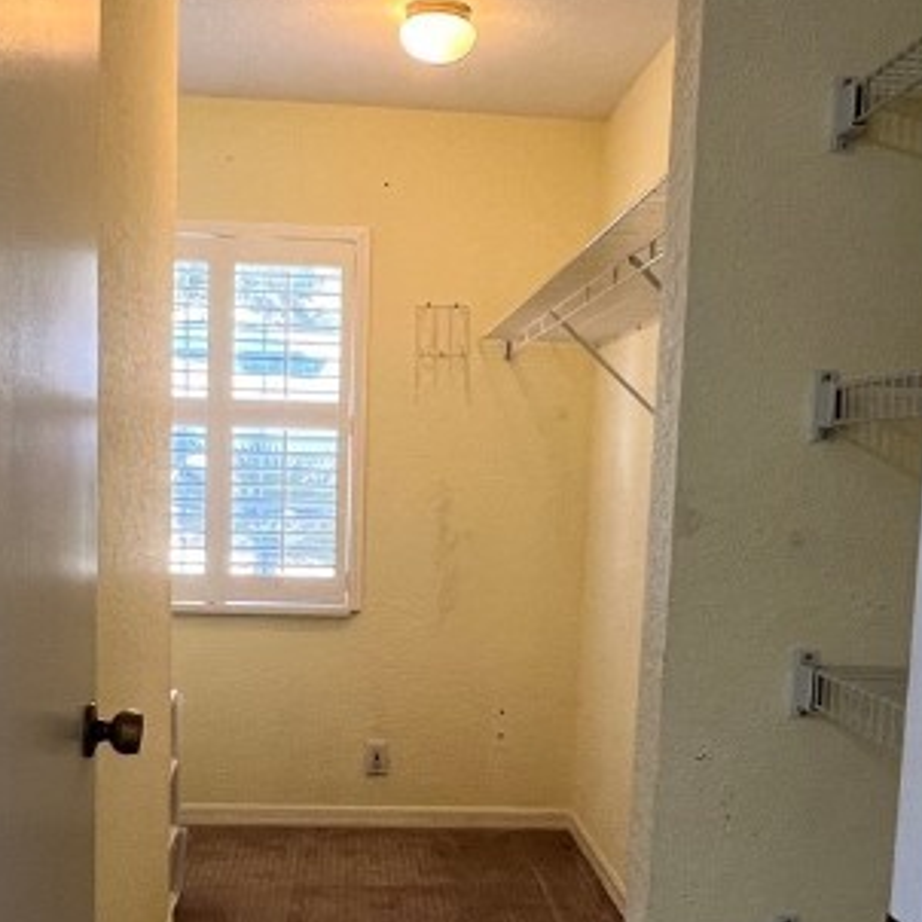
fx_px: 1175
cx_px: 430
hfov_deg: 42.8
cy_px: 614
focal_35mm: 39
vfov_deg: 42.3
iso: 160
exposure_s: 1/60
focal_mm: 1.57
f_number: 1.8
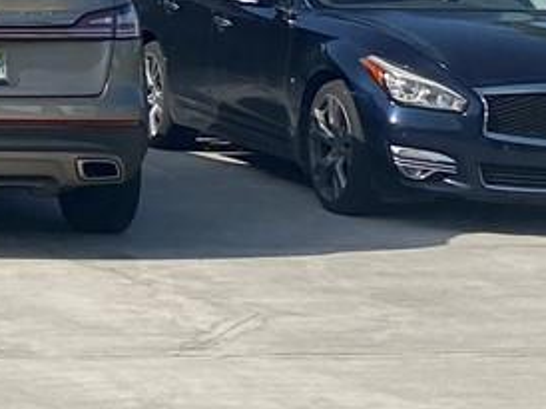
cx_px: -219
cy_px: -243
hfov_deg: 12.5
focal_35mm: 152
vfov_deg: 9.4
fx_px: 2395
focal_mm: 4.25
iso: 32
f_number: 1.8
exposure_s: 1/2890
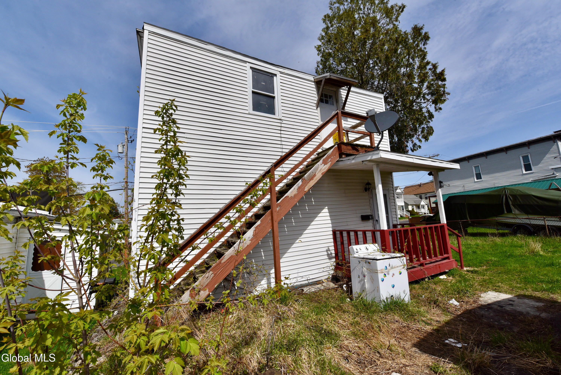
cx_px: 280
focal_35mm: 14
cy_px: 188
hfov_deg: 104.2
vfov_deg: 81.3
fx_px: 218
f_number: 16
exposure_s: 1/1250
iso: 800
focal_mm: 14
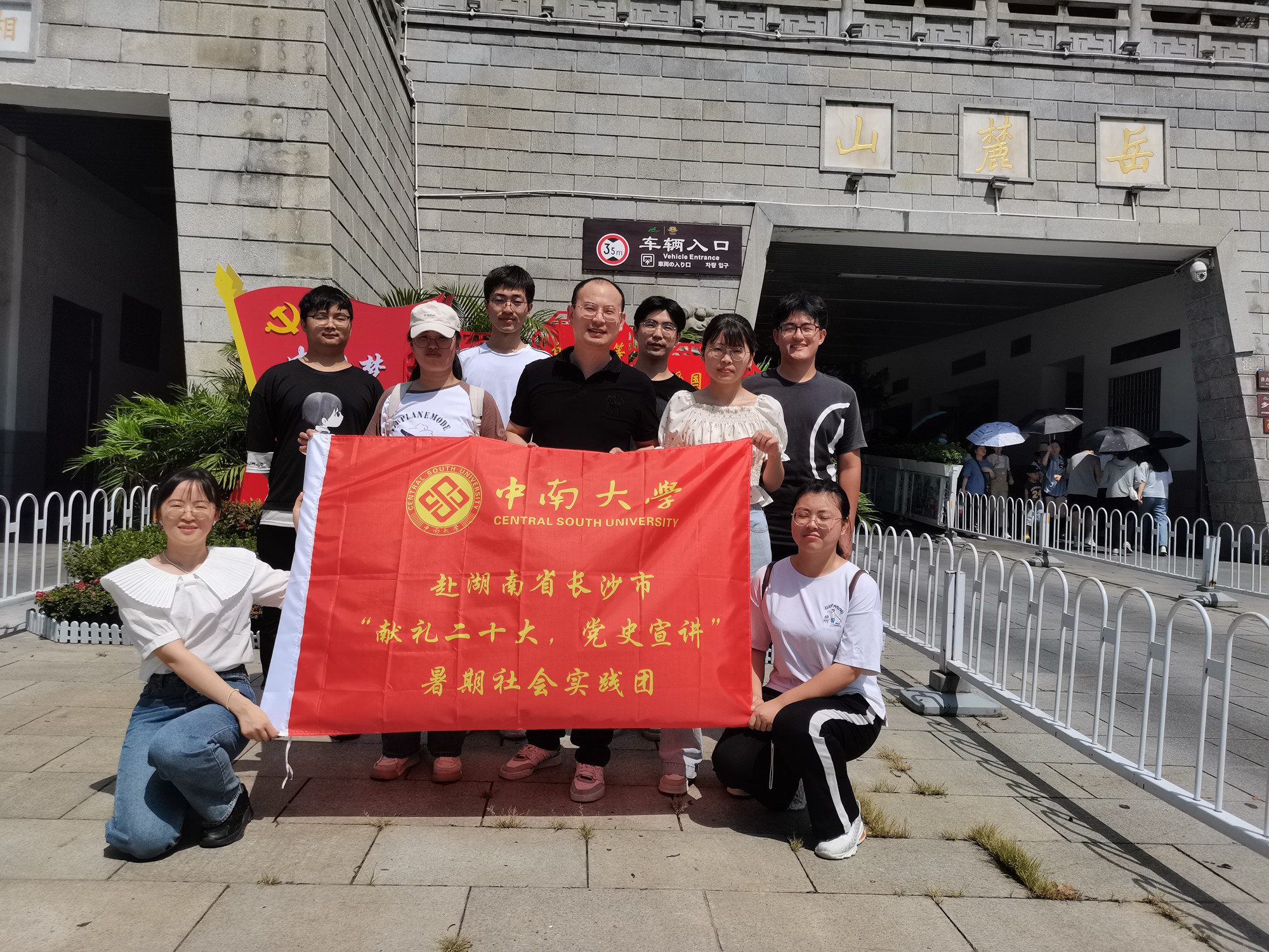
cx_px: 634
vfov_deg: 53.1
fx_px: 953
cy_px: 476
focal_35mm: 26
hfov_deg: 67.3
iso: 50
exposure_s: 1/4202
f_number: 1.8
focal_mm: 5.58
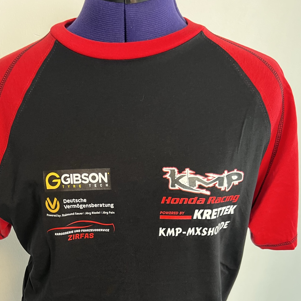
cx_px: 131
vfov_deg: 41.7
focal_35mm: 38
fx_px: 374
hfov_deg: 43.8
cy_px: 246
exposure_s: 1/50
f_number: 1.5
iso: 200
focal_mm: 5.7
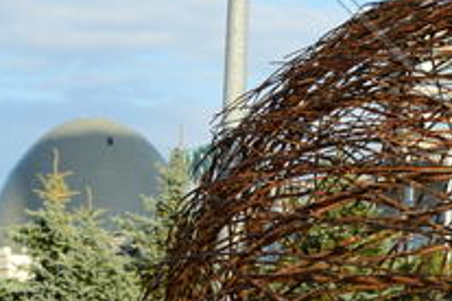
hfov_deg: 9.8
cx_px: 734
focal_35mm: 202
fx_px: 2536
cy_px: 390
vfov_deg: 6.7
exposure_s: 1/100
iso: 100
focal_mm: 32
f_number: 9
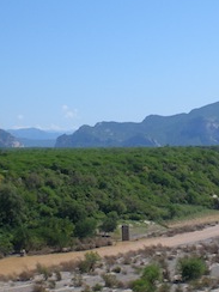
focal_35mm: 81
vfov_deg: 24.1
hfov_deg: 18.2
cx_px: 148
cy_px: 165
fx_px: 683
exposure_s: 1/500
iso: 50
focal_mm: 6.3
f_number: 4.4
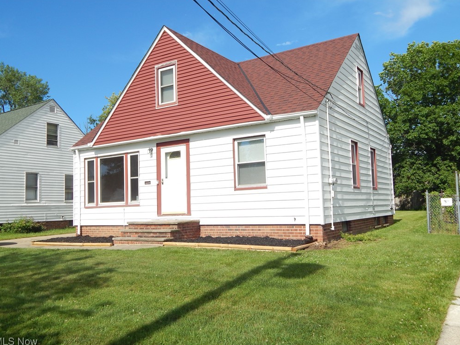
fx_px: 425
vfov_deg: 44.2
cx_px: 229
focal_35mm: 32
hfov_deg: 56.8
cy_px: 174
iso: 125
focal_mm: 5.6
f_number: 6.5
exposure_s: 1/500
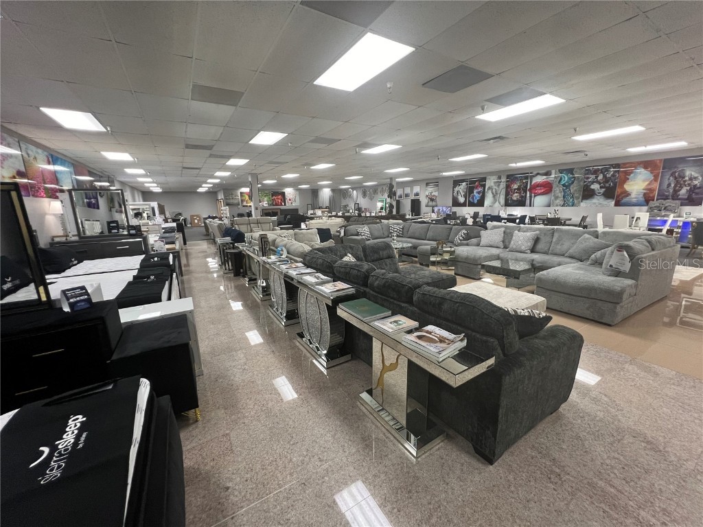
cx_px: 352
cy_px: 264
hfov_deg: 106.2
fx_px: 264
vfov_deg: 89.9
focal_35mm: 13
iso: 200
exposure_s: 1/60
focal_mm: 1.57
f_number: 1.8
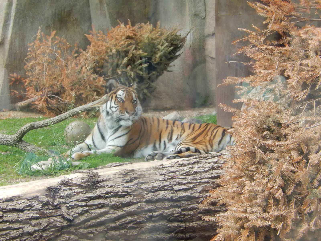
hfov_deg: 11.7
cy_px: 120
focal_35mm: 169
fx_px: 1567
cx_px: 160
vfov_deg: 8.8
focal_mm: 30.3
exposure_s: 1/60
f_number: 5.7
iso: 125
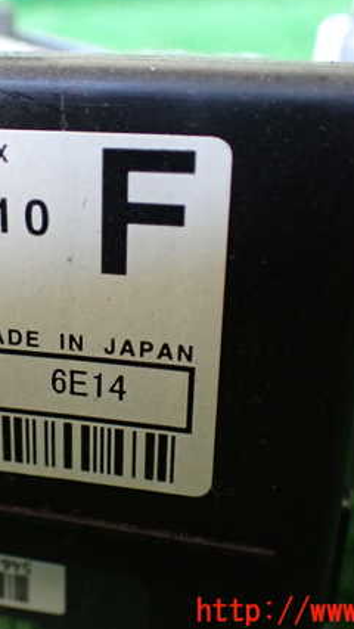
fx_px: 767
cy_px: 298
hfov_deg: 25.7
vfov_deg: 44.5
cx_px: 87
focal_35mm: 46
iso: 800
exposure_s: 1/60
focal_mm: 5.4
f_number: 2.3
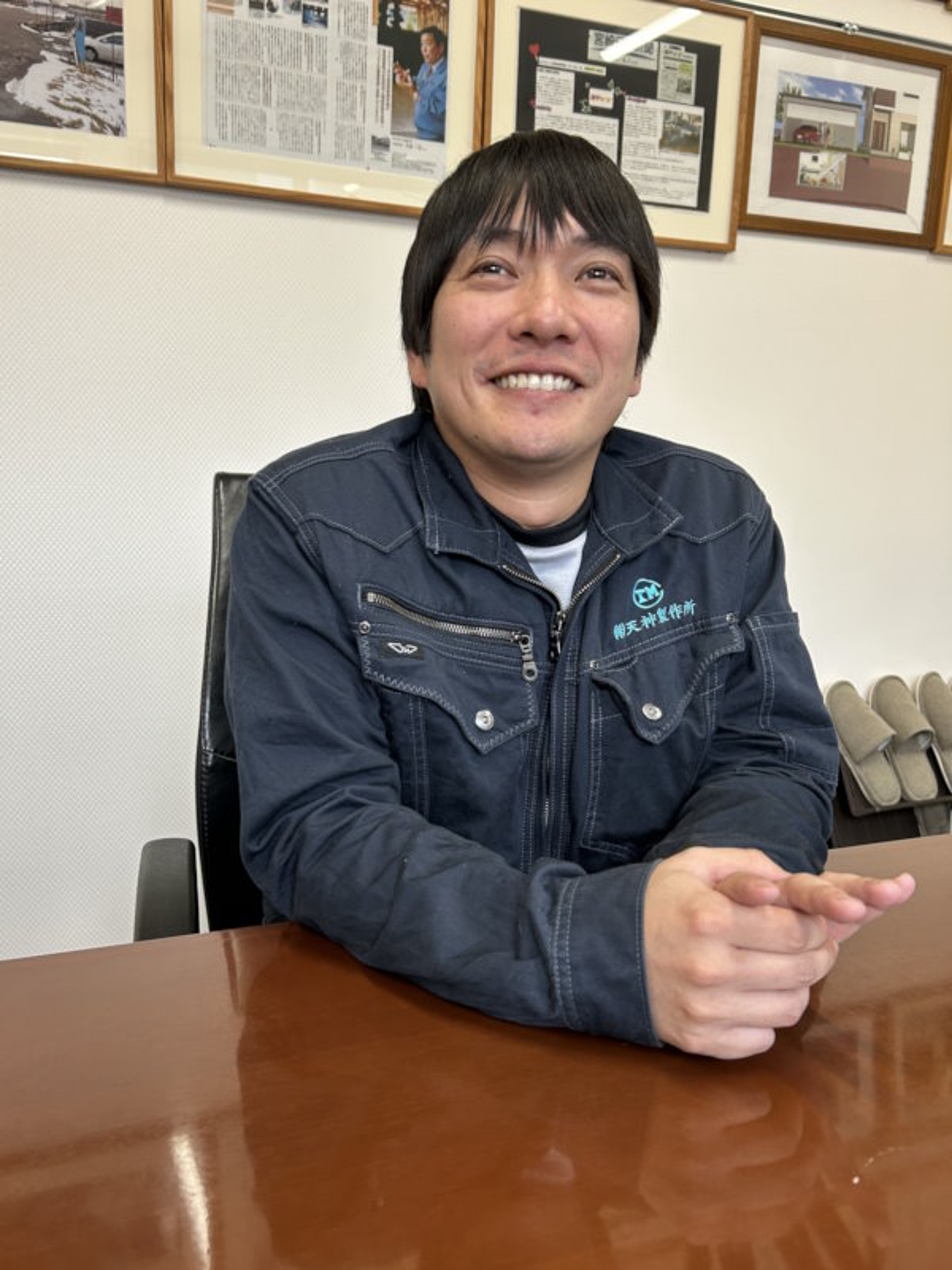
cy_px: 635
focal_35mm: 26
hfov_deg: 53.1
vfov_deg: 67.3
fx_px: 953
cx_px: 476
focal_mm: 5.7
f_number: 1.5
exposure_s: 1/121
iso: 100
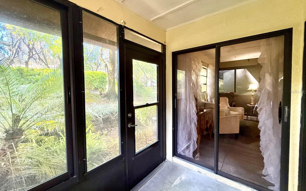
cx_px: 153
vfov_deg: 74.7
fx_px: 125
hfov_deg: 101.5
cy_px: 92
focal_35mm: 15
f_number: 2.2
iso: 320
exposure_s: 1/99
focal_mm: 2.22
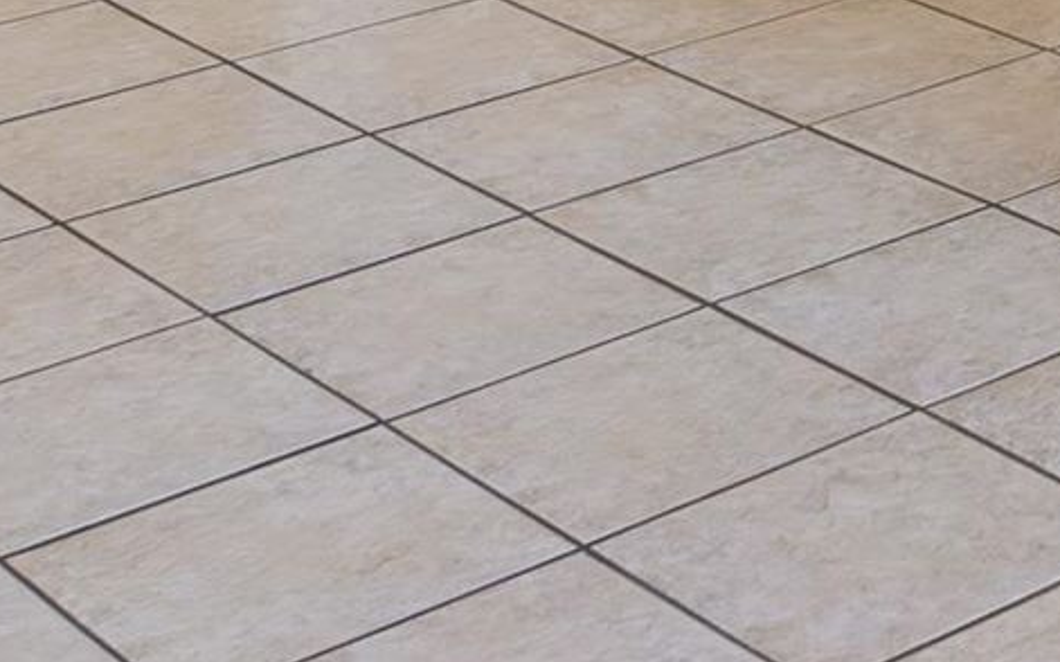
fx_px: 3263
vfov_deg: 9.8
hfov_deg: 16.7
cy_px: -1061
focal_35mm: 113
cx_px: 1598
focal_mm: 17
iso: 100
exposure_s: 1/2
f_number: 7.1
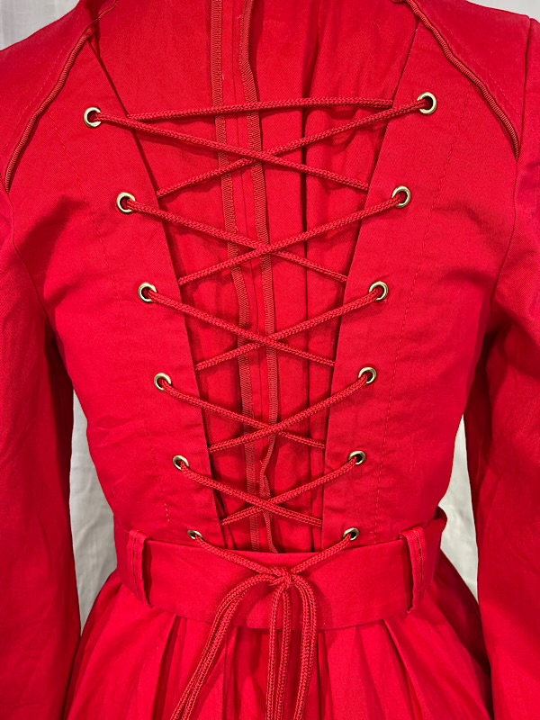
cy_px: 360
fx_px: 520
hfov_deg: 54.9
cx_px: 270
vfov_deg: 69.4
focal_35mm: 25
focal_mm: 5.1
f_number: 1.6
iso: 80
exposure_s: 1/120
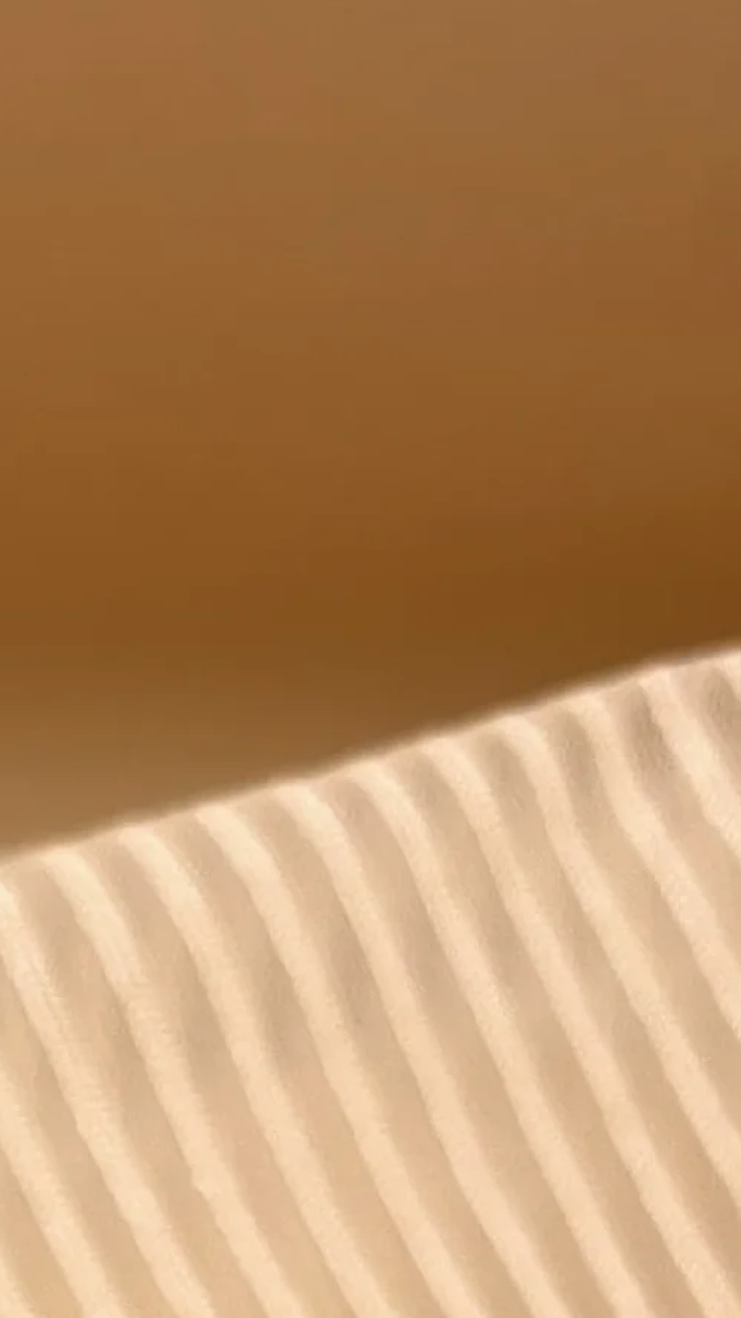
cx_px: -121
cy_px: 1695
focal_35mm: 82
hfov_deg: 14.3
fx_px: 2865
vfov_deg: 23.1
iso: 125
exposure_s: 1/62
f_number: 1.5
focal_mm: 5.7
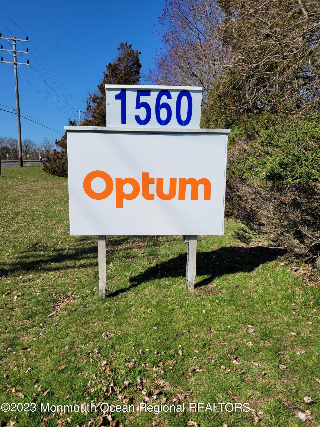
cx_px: 160
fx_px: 320
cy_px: 214
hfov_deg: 53.1
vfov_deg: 67.3
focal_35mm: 26
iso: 40
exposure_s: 1/3618
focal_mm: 5.4
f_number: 1.8
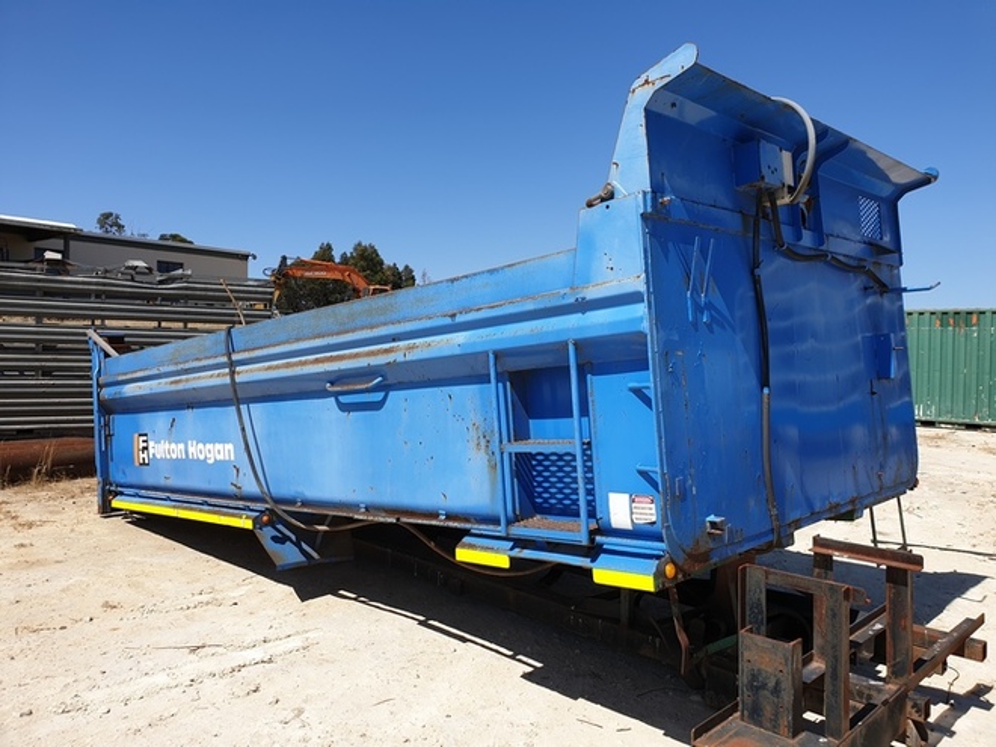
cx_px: 498
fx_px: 748
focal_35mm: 26
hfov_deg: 67.3
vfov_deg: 53.1
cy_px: 374
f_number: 2.4
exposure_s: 1/1927
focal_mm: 4.3
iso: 50
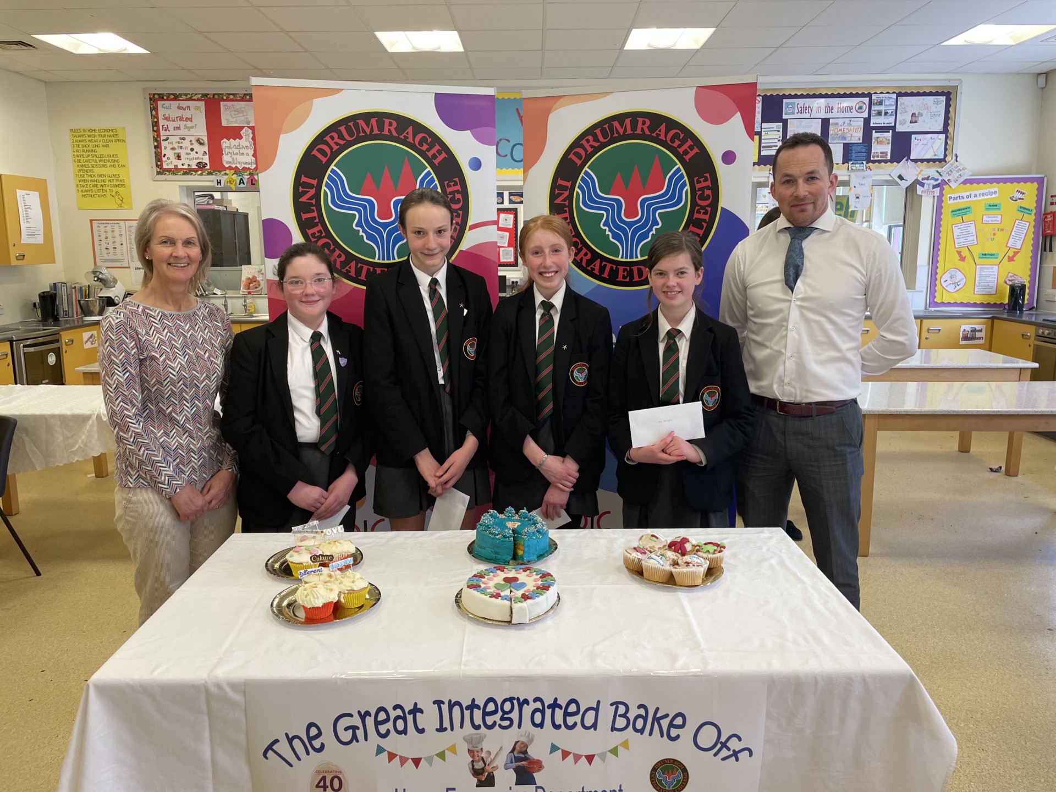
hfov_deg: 67.3
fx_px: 793
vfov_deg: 53.1
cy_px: 396
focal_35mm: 26
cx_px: 528
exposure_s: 1/100
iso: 100
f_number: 1.6
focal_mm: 4.2
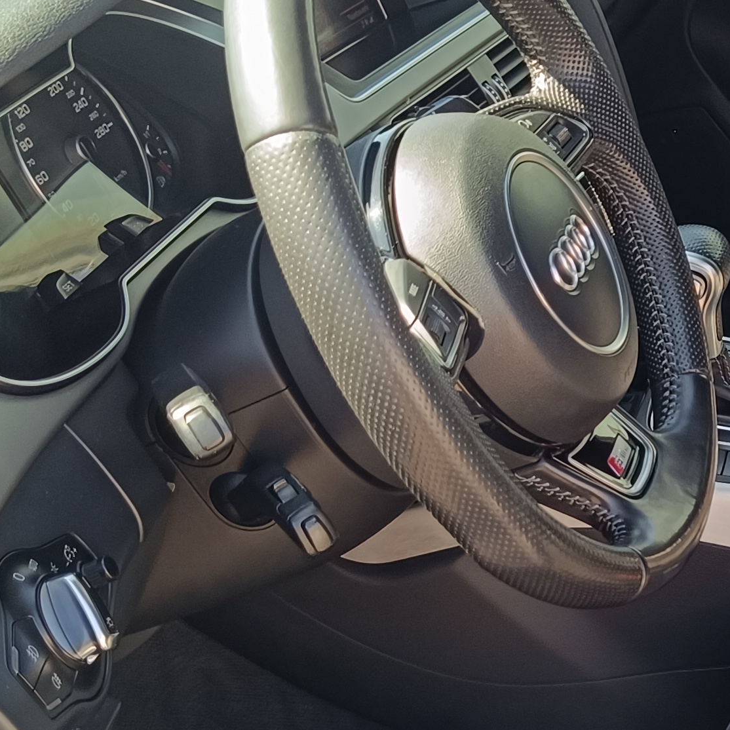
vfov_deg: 21.8
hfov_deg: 20.8
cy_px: 619
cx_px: 868
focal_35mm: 78
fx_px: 1861
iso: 72
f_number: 1.88
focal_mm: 5.59
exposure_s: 1/102
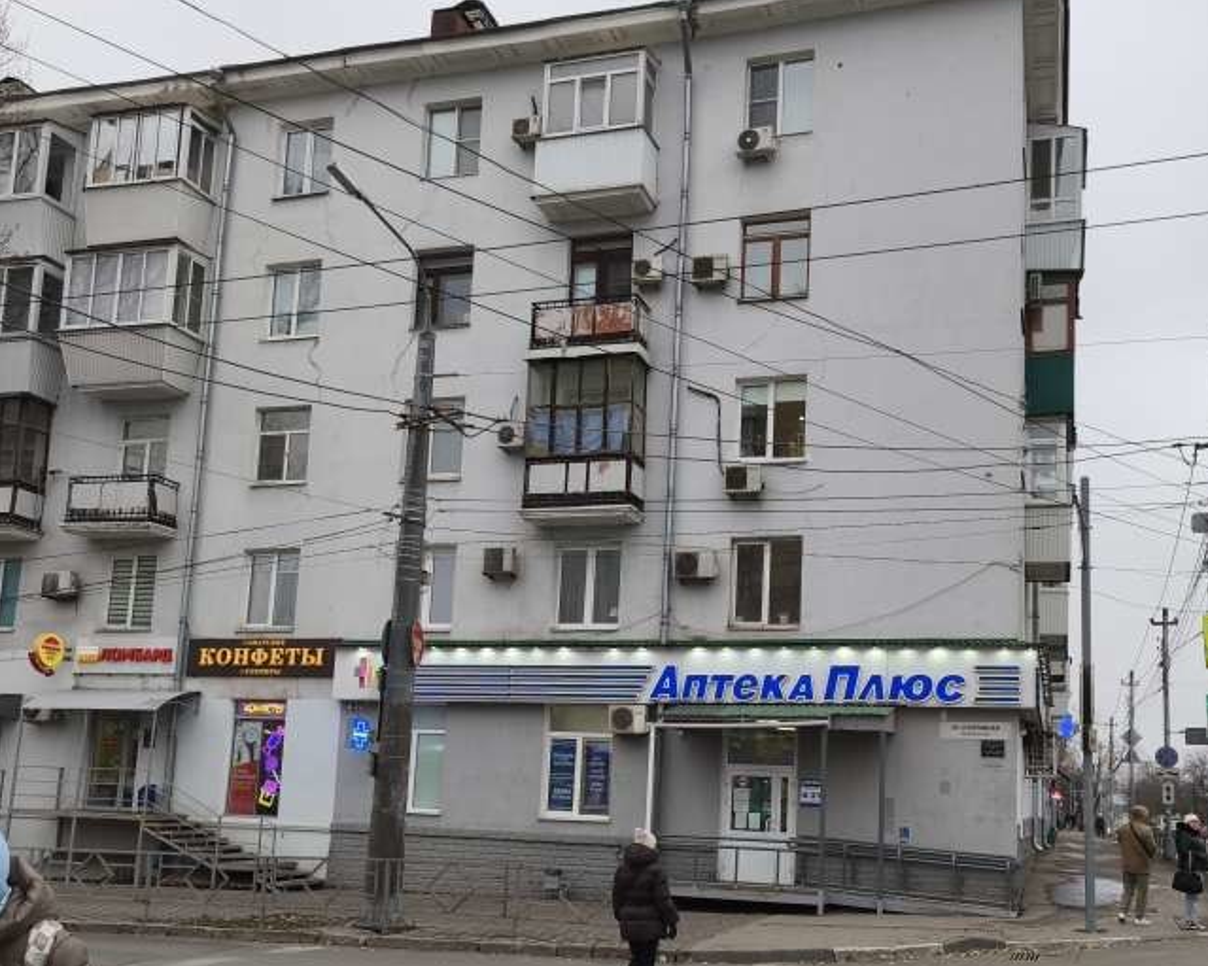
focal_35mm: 36
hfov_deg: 50.2
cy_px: 616
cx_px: 662
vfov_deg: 40.8
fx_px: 1287
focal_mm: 5.35
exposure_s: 1/348
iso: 80
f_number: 1.7
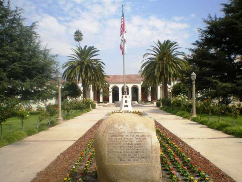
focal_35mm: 36
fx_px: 252
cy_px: 91
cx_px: 121
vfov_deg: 39.7
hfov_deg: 51.4
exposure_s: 1/320
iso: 50
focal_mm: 6.3
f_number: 4.6
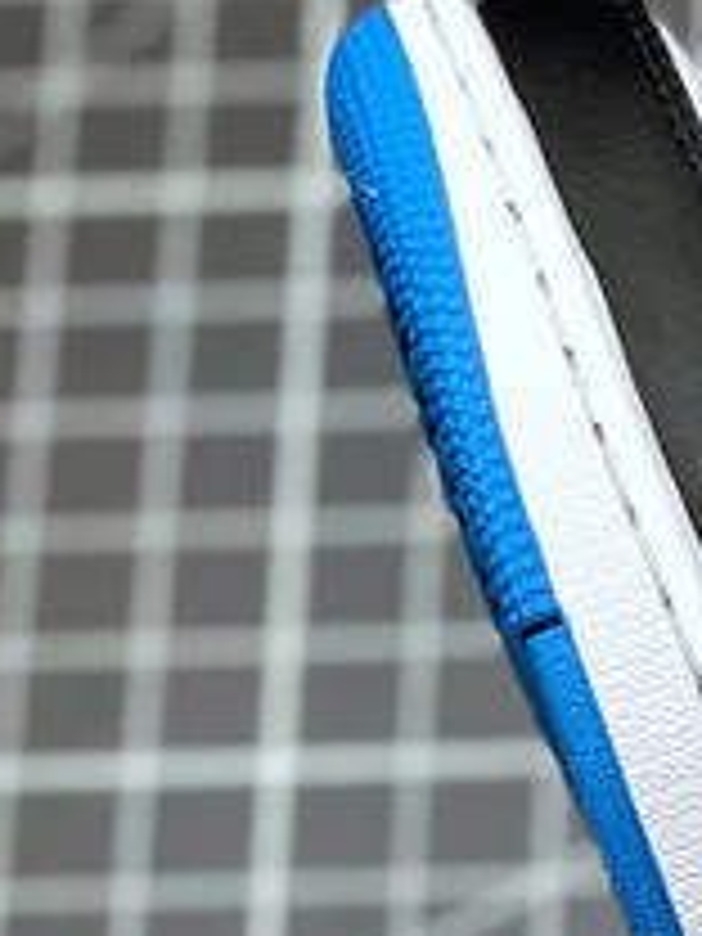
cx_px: 1130
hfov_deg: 7.4
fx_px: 5327
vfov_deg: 9.9
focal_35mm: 197
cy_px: 1035
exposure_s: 1/50
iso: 50
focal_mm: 6.6
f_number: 2.8
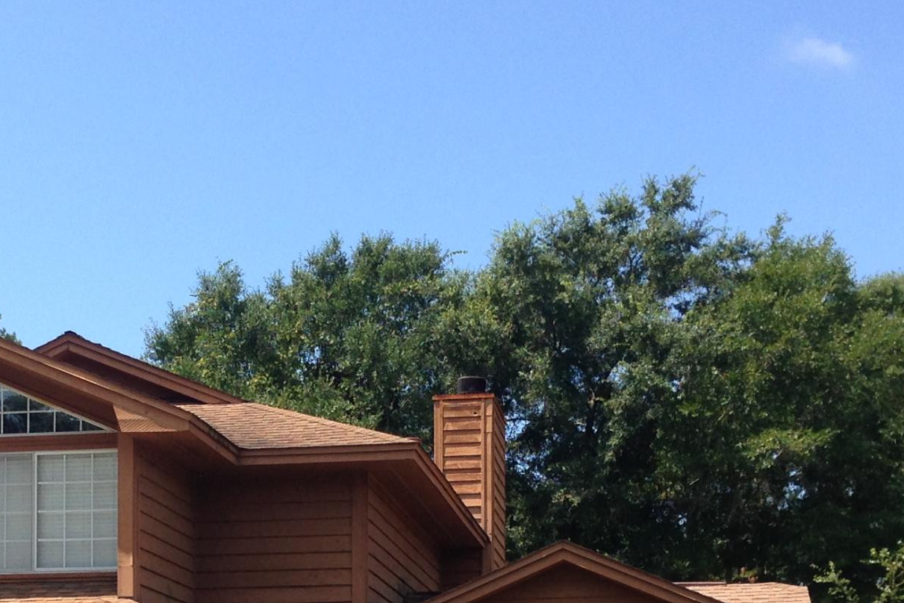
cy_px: 779
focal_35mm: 85
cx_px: 266
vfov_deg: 15.3
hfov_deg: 23.7
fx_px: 2135
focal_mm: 4.12
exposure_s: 1/985
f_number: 2.4
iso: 50
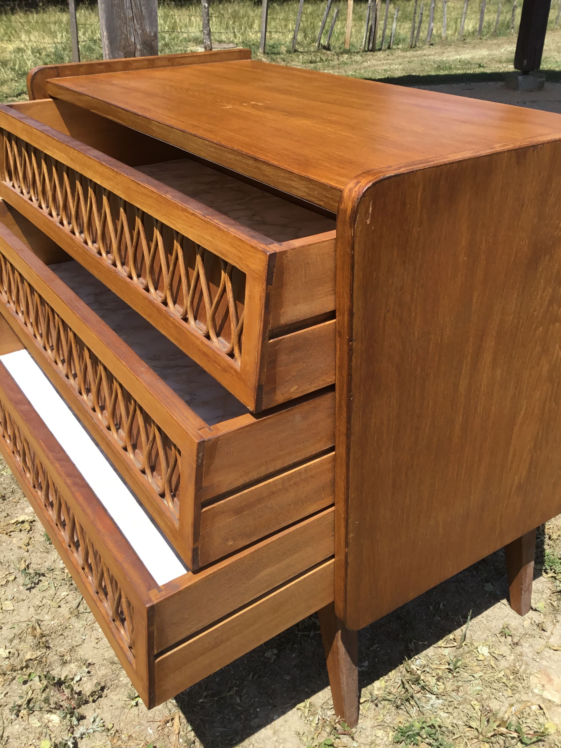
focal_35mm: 31
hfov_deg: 45.4
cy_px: 374
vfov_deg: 58.4
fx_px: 670
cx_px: 280
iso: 25
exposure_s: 1/776
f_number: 2.4
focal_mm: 3.3
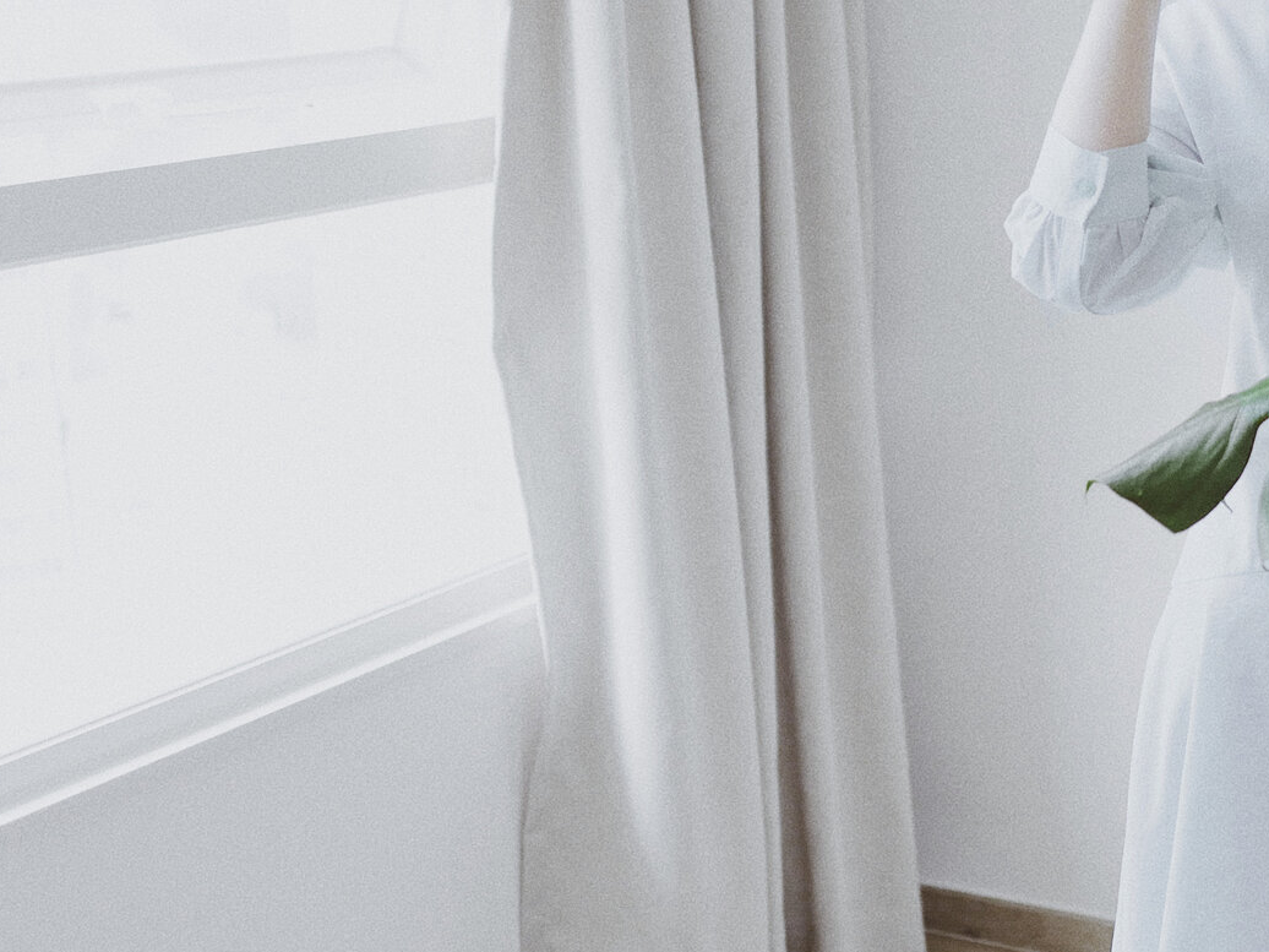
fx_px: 2383
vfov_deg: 22.5
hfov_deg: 27.1
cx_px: 1425
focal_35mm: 65
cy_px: 365
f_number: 1.7
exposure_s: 1/250
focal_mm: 28
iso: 400
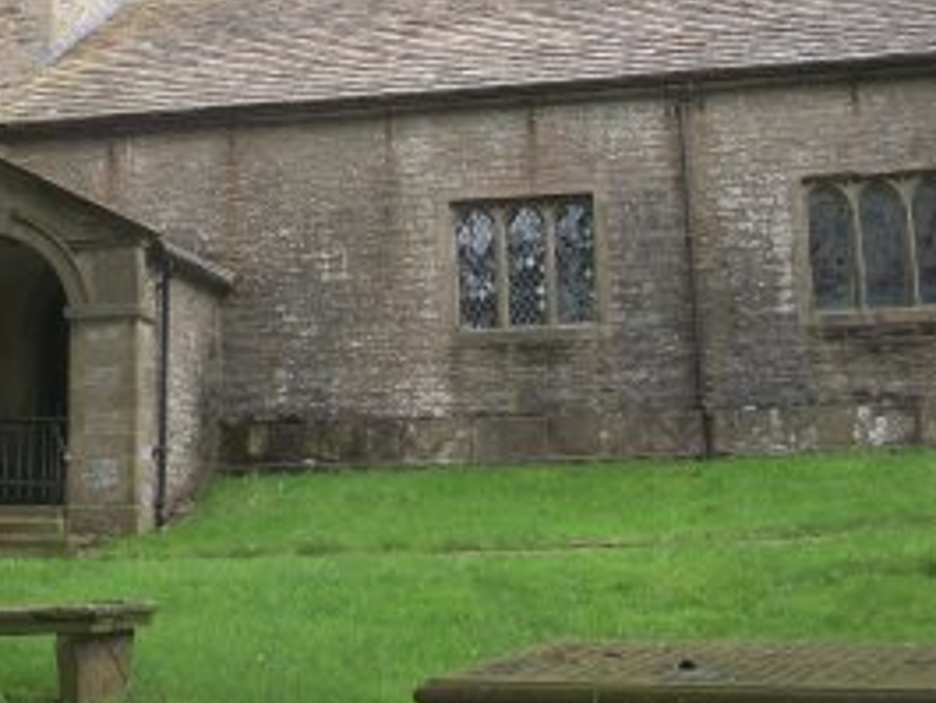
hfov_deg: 28.2
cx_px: 92
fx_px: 1785
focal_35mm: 66
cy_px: 147
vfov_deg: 22.0
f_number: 3.1
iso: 80
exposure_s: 1/125
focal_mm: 6.3
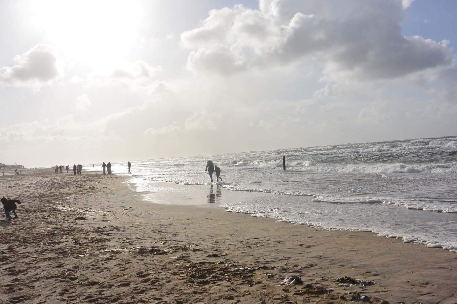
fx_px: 457
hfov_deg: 53.1
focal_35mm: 36
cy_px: 152
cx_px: 228
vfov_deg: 36.9
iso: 160
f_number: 6.3
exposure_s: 1/3200
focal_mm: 13.6
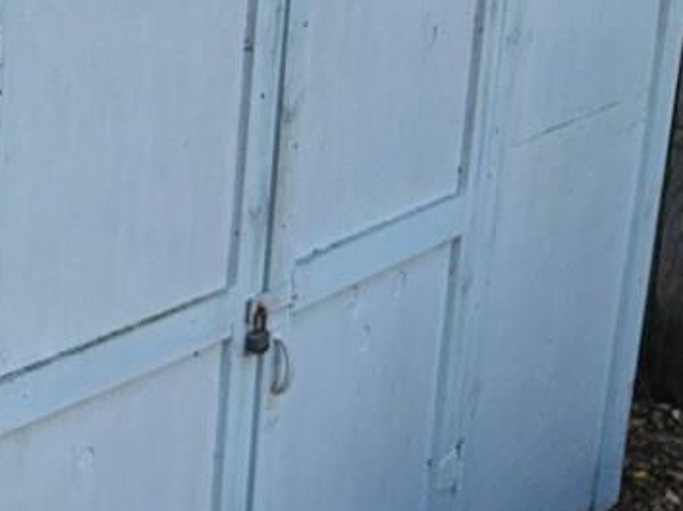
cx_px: -492
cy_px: 197
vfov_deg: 14.2
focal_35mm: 104
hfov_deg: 16.3
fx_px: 2051
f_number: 1.8
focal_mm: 5.4
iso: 50
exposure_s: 1/1041
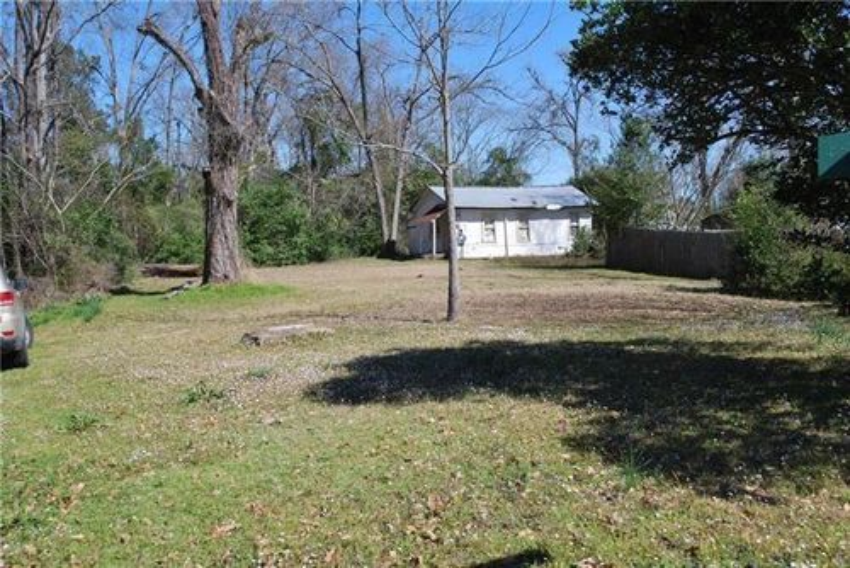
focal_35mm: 36
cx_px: 425
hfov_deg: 53.1
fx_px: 850
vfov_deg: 36.9
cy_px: 284
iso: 100
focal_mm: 24
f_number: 8
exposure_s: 1/250
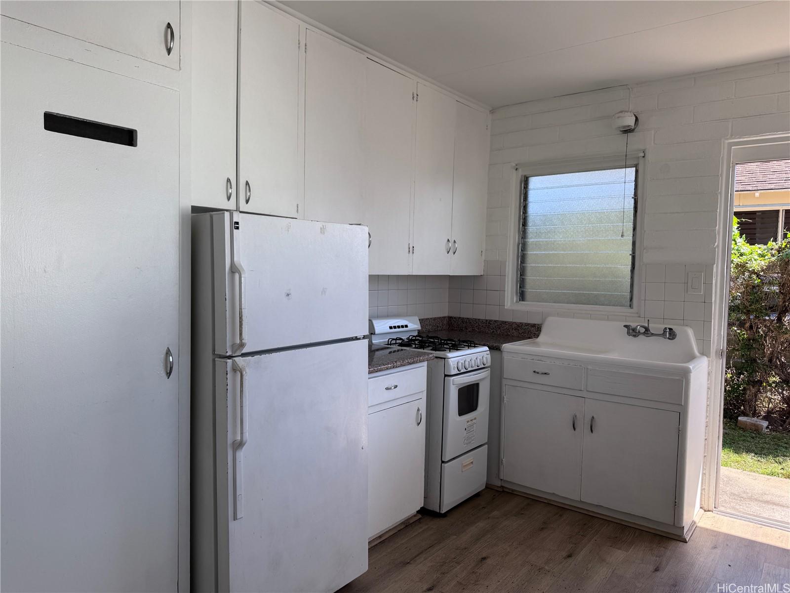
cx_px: 395
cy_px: 296
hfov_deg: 71.6
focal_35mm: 24
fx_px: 548
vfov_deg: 56.8
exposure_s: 1/588
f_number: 1.78
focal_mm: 6.76
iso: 80
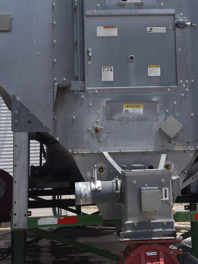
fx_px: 915
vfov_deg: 16.1
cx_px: 136
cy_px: -4
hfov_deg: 12.3
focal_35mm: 120
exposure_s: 1/400
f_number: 10
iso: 200
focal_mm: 38
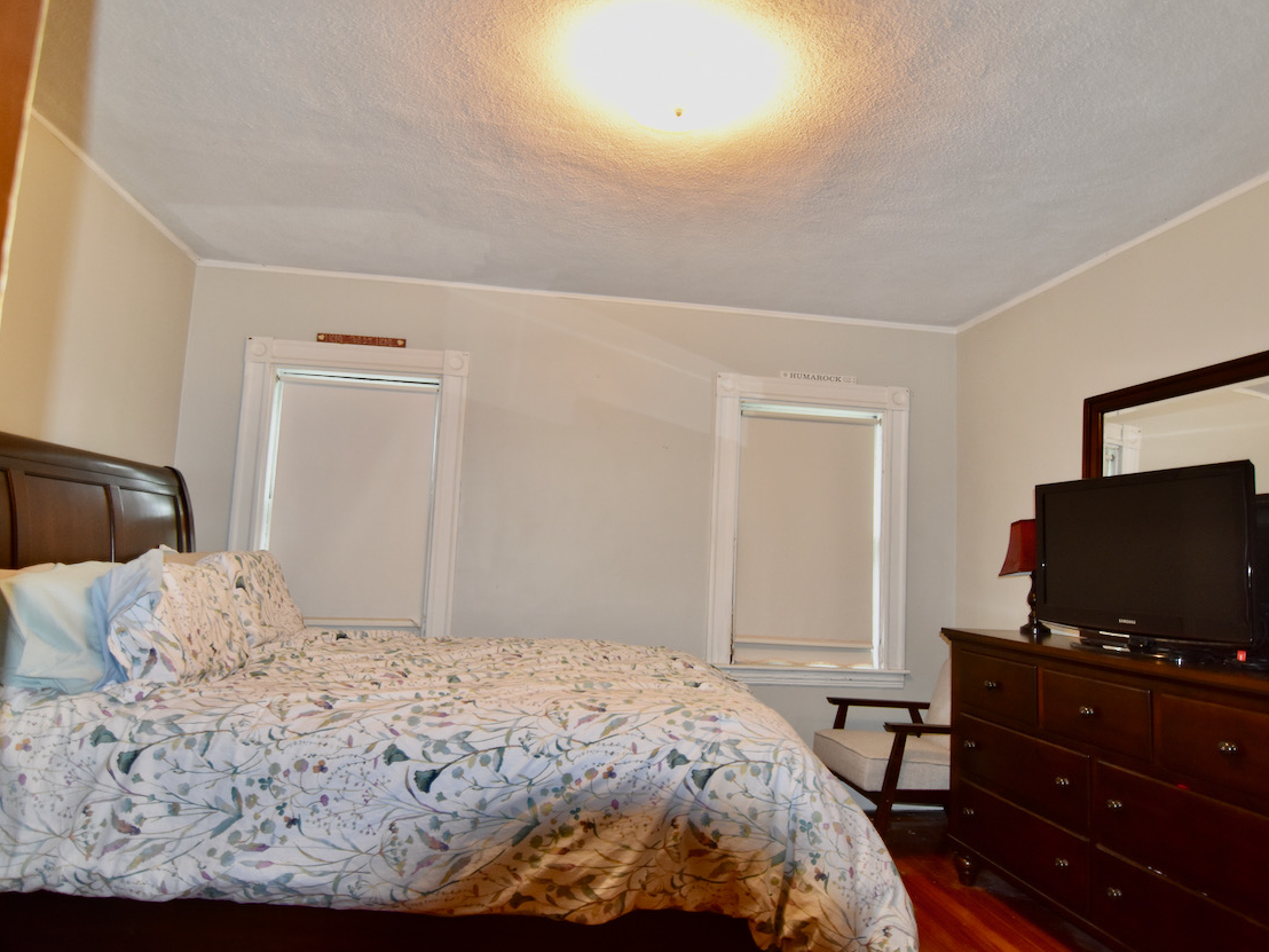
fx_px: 733
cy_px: 473
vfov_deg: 66.0
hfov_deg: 81.7
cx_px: 628
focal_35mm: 20
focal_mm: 12
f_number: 2.8
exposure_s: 1/60
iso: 800
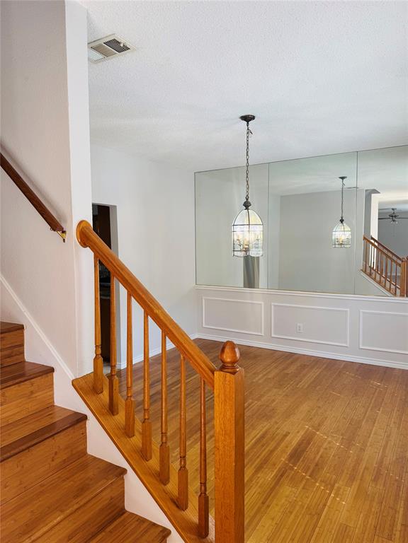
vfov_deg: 71.6
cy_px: 272
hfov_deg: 56.8
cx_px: 204
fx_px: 377
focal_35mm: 24
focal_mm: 6.76
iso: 80
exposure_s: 1/120
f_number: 1.78
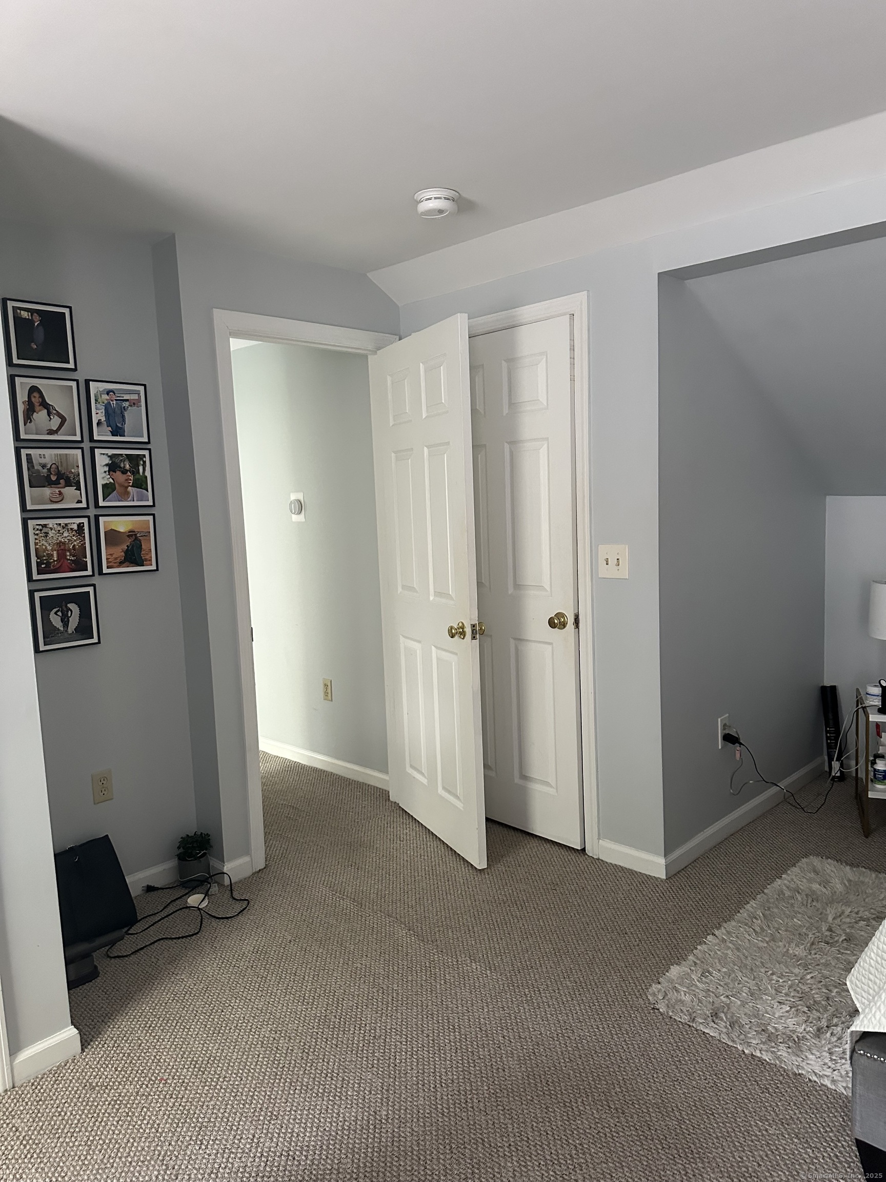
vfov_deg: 71.6
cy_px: 591
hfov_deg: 56.8
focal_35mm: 24
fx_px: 819
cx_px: 443
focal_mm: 6.86
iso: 640
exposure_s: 1/60
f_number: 1.78
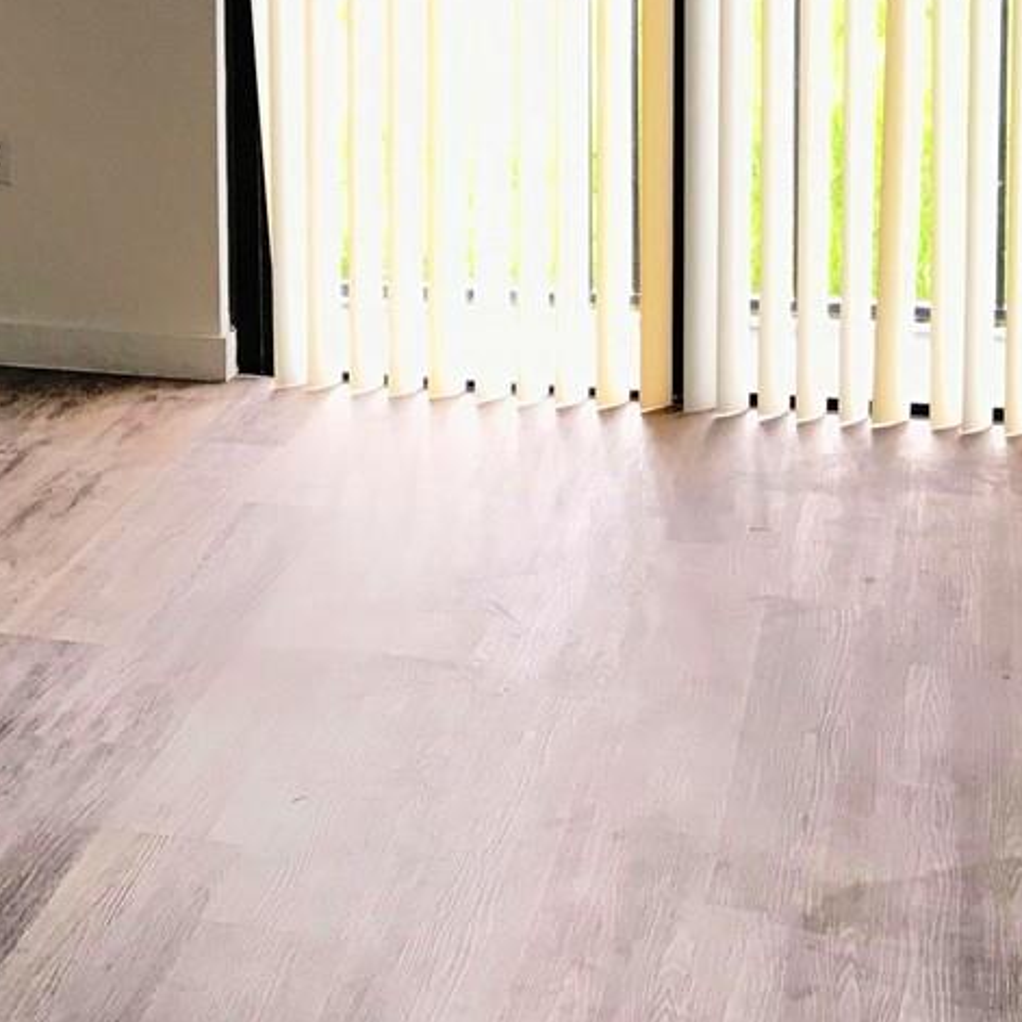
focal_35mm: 84
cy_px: 37
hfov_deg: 19.4
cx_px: -226
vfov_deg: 20.1
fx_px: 2806
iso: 25
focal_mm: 3.99
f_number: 1.8
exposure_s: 1/40
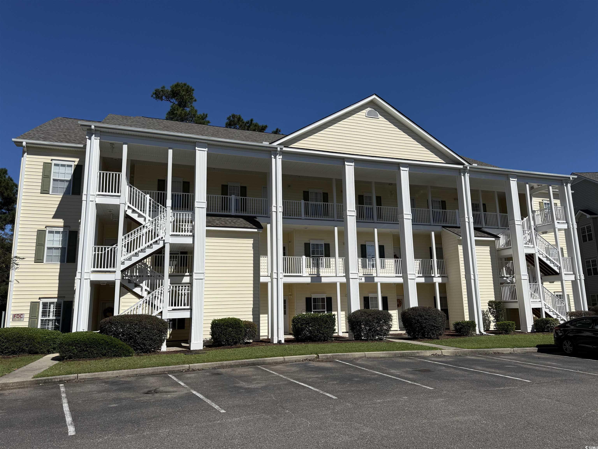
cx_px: 299
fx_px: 415
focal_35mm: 24
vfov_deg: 56.8
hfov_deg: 71.6
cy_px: 224
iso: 80
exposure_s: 1/10309
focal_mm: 6.76
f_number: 1.78
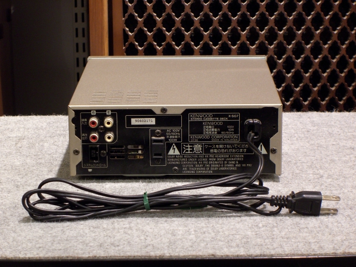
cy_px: 134
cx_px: 178
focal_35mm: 114
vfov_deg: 13.0
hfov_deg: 17.3
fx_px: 1172
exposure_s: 1/8
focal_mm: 23.7
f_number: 5.1
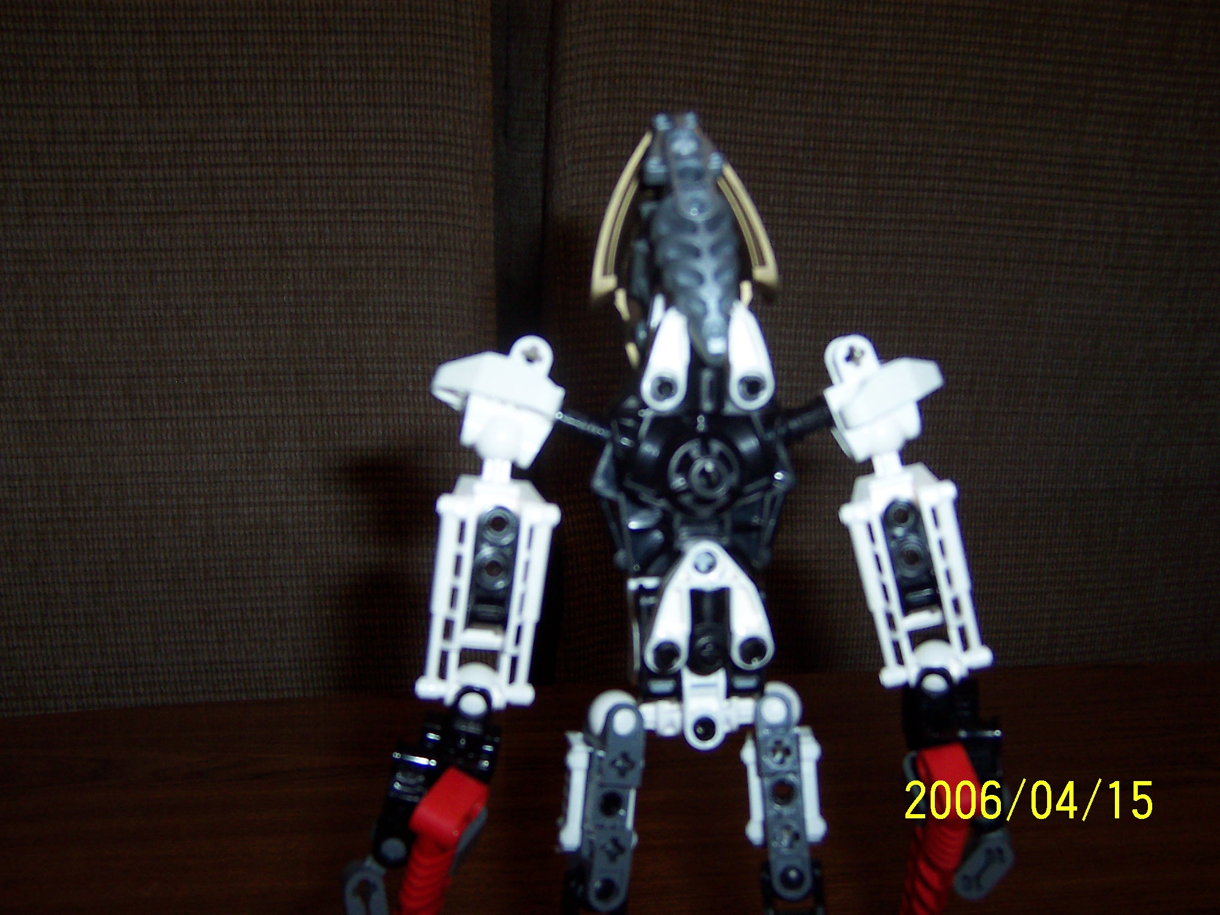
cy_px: 458
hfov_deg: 51.4
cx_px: 610
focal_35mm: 36
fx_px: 1269
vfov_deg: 39.7
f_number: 2.8
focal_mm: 5.6
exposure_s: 1/60
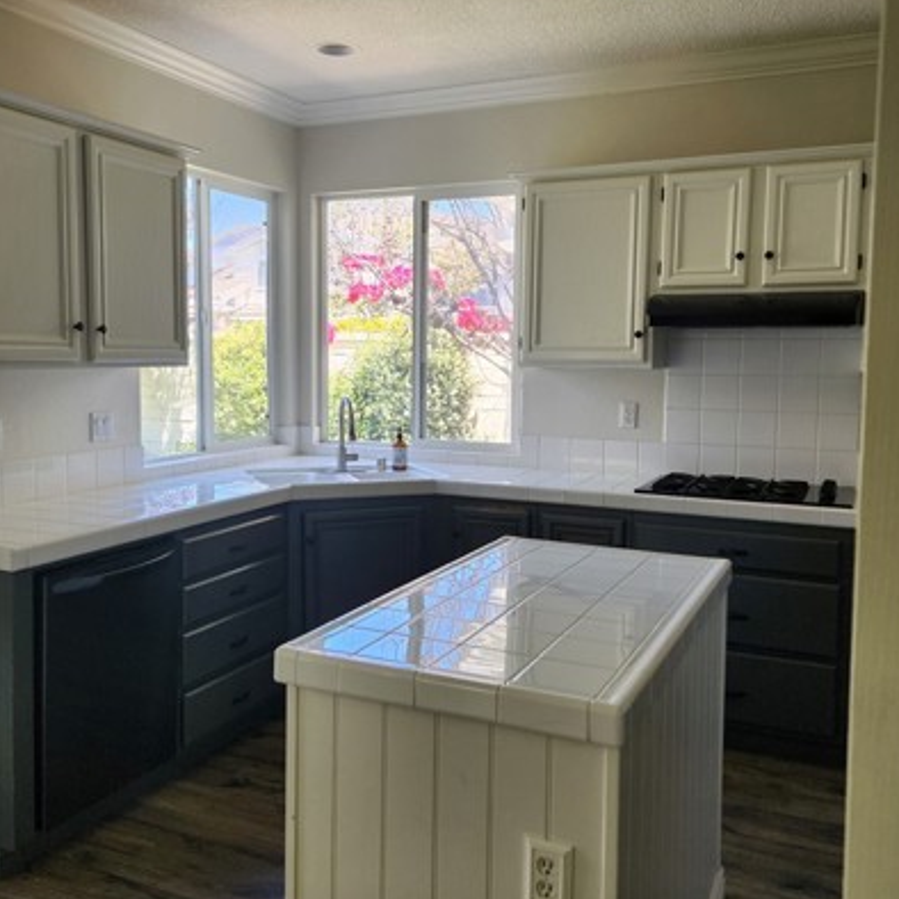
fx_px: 970
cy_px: 413
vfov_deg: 49.7
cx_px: 379
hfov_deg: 49.6
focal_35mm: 33
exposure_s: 1/180
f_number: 1.8
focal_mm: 5.4
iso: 64
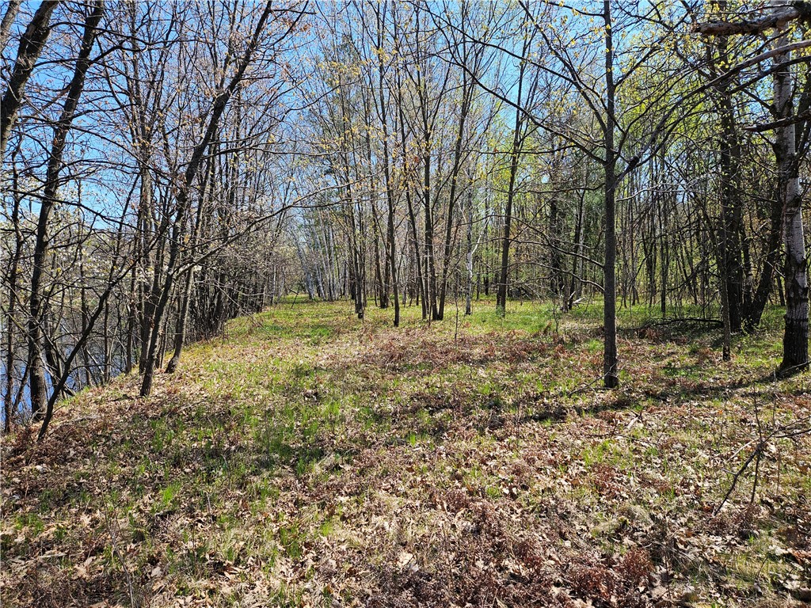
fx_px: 539
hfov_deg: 73.9
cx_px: 406
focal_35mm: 23
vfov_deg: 58.9
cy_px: 304
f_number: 1.8
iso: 40
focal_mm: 5.4
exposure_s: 1/1252
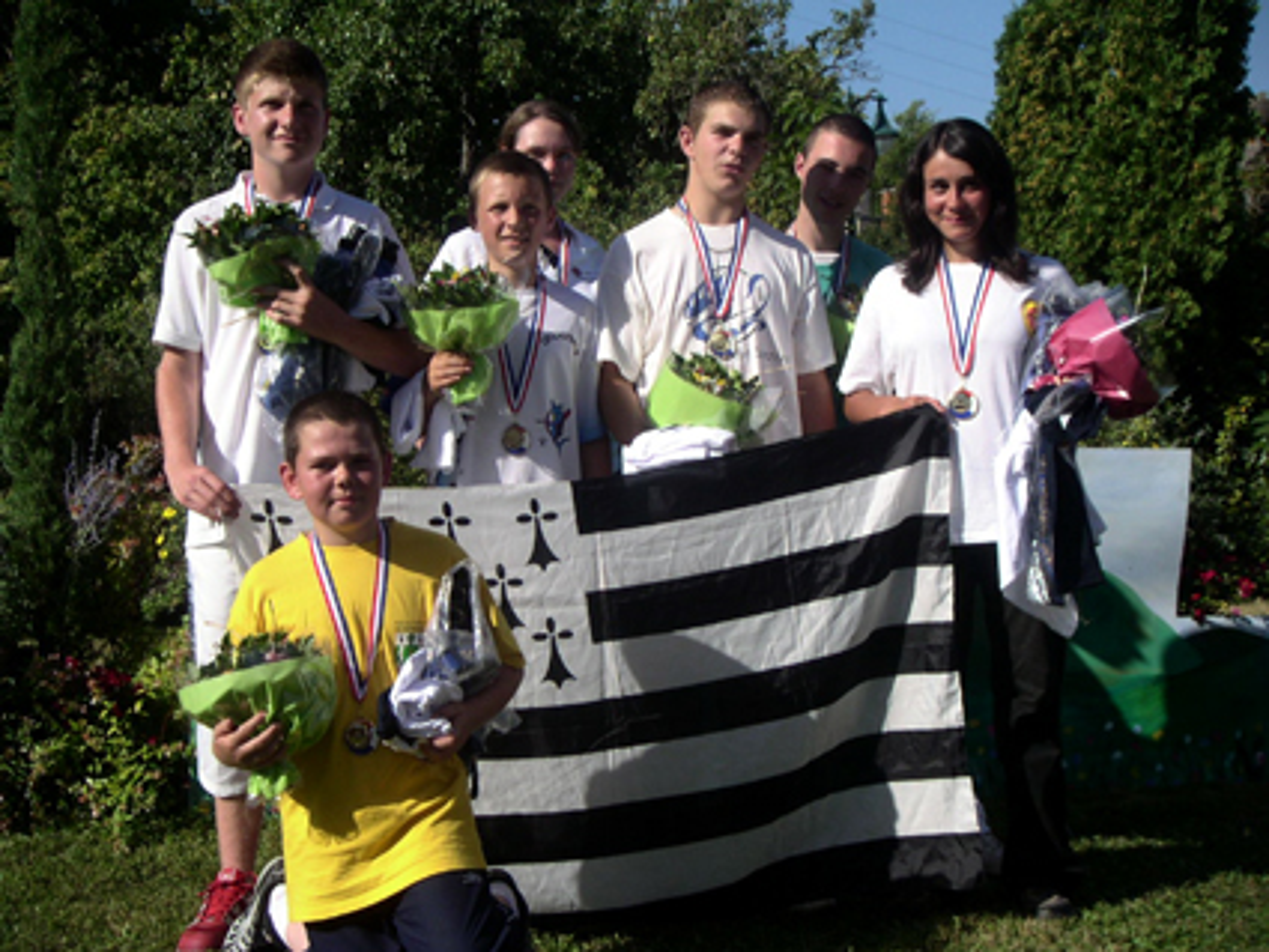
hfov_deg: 39.6
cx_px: 634
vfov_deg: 30.3
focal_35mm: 48
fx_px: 1760
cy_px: 476
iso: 50
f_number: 6.9
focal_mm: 7.5
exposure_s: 1/190
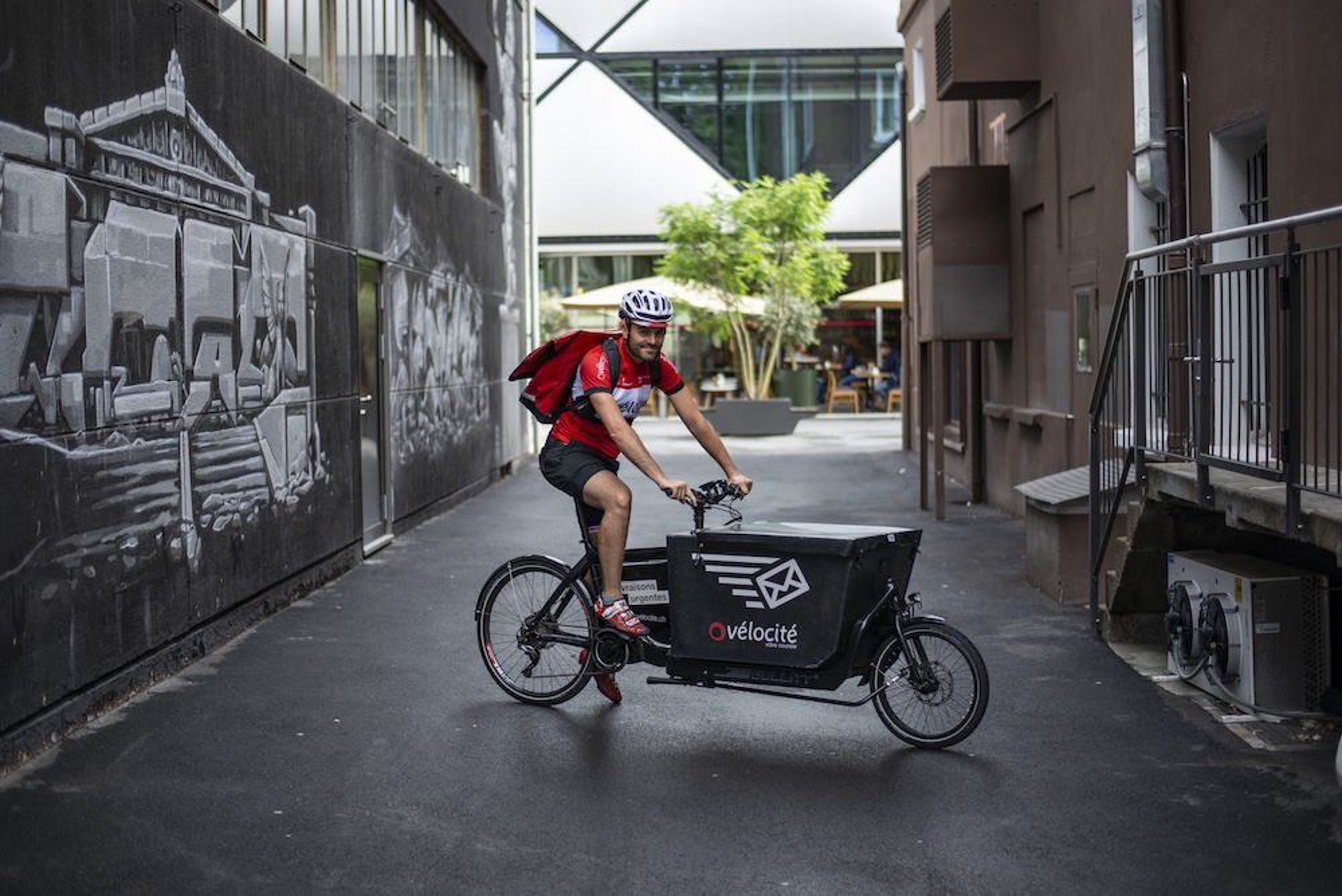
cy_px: 448
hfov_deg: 39.6
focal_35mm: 50
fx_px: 1865
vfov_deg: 27.0
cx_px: 671
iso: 100
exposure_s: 1/800
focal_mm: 50
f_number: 1.8
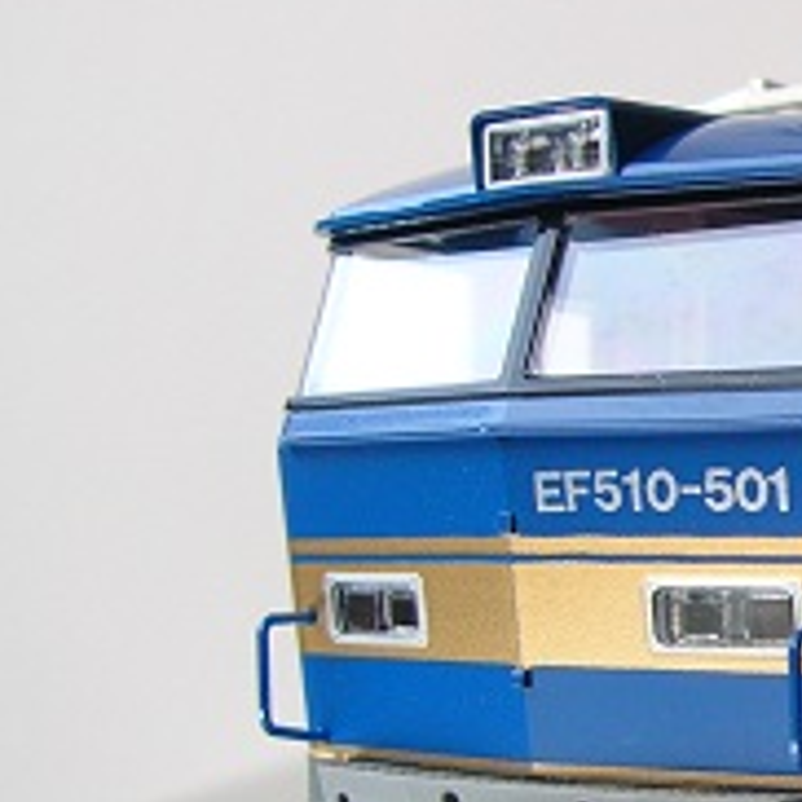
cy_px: 544
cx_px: 1016
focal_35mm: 84
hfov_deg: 19.2
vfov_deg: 20.6
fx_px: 2202
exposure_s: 1/38.8
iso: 50
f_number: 2.8
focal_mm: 5.8
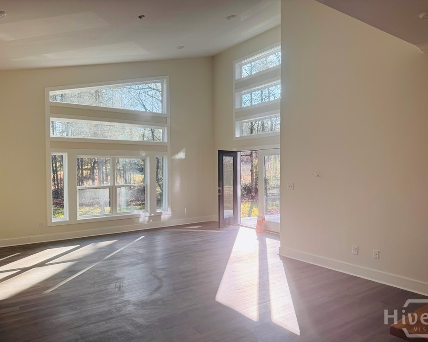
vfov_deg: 54.9
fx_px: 329
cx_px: 211
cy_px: 176
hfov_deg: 66.0
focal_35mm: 26
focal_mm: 6.76
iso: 80
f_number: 1.78
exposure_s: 1/296
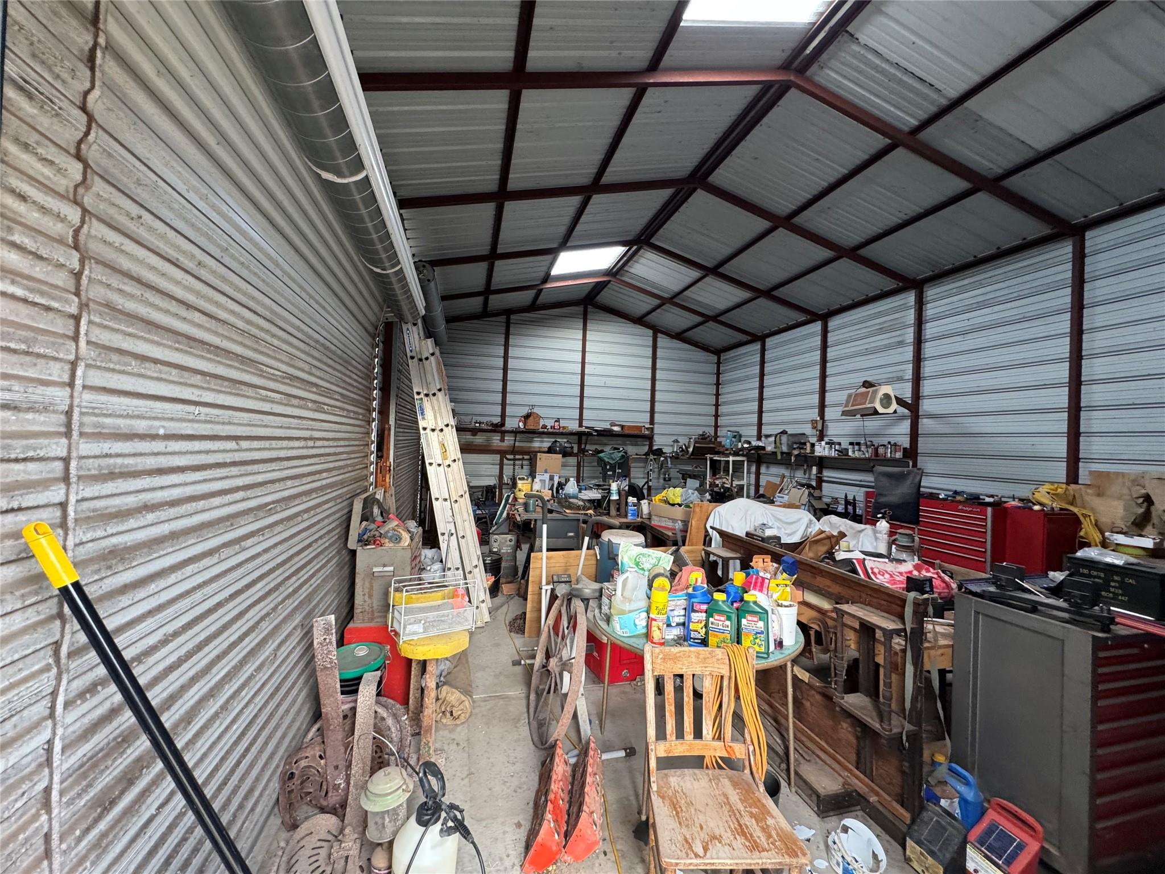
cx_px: 582
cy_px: 437
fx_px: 471
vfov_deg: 85.7
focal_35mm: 14
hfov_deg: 102.1
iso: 320
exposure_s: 1/82
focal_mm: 2.22
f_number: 2.2
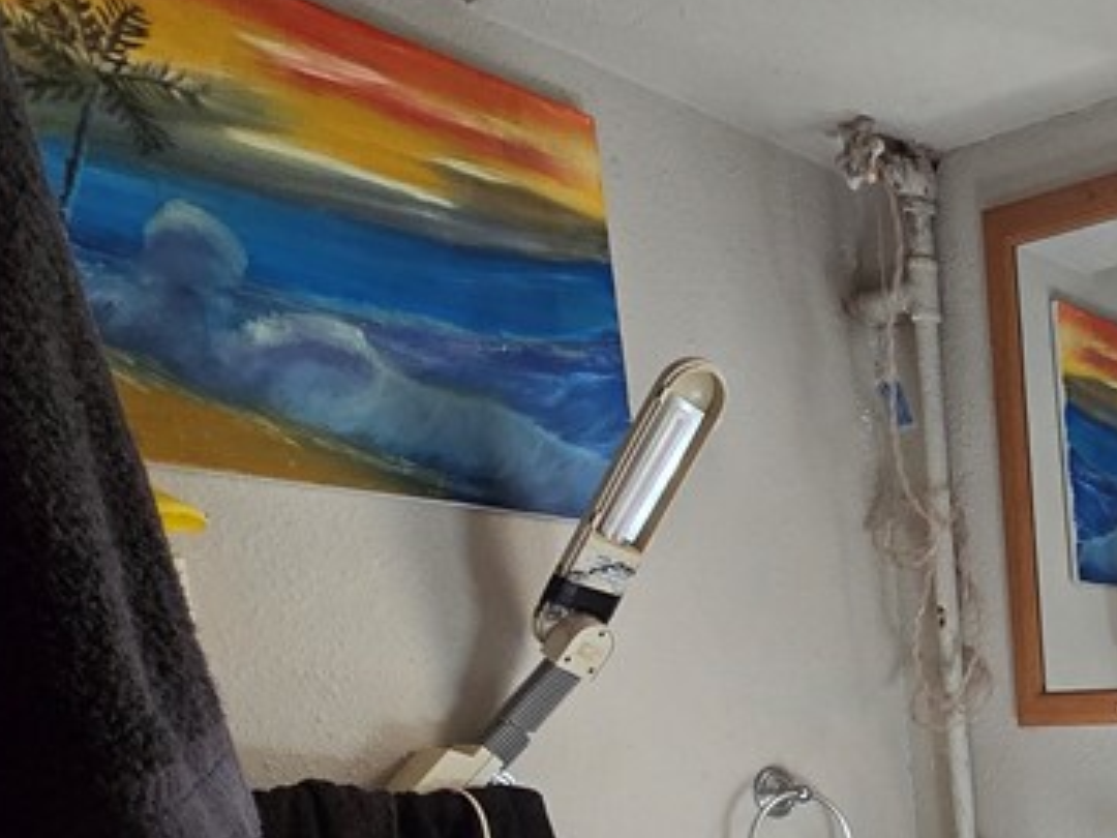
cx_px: 1297
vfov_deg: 31.4
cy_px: 1043
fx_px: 1194
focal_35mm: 37
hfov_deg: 38.8
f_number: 2.2
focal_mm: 2.2
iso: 250
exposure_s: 1/60
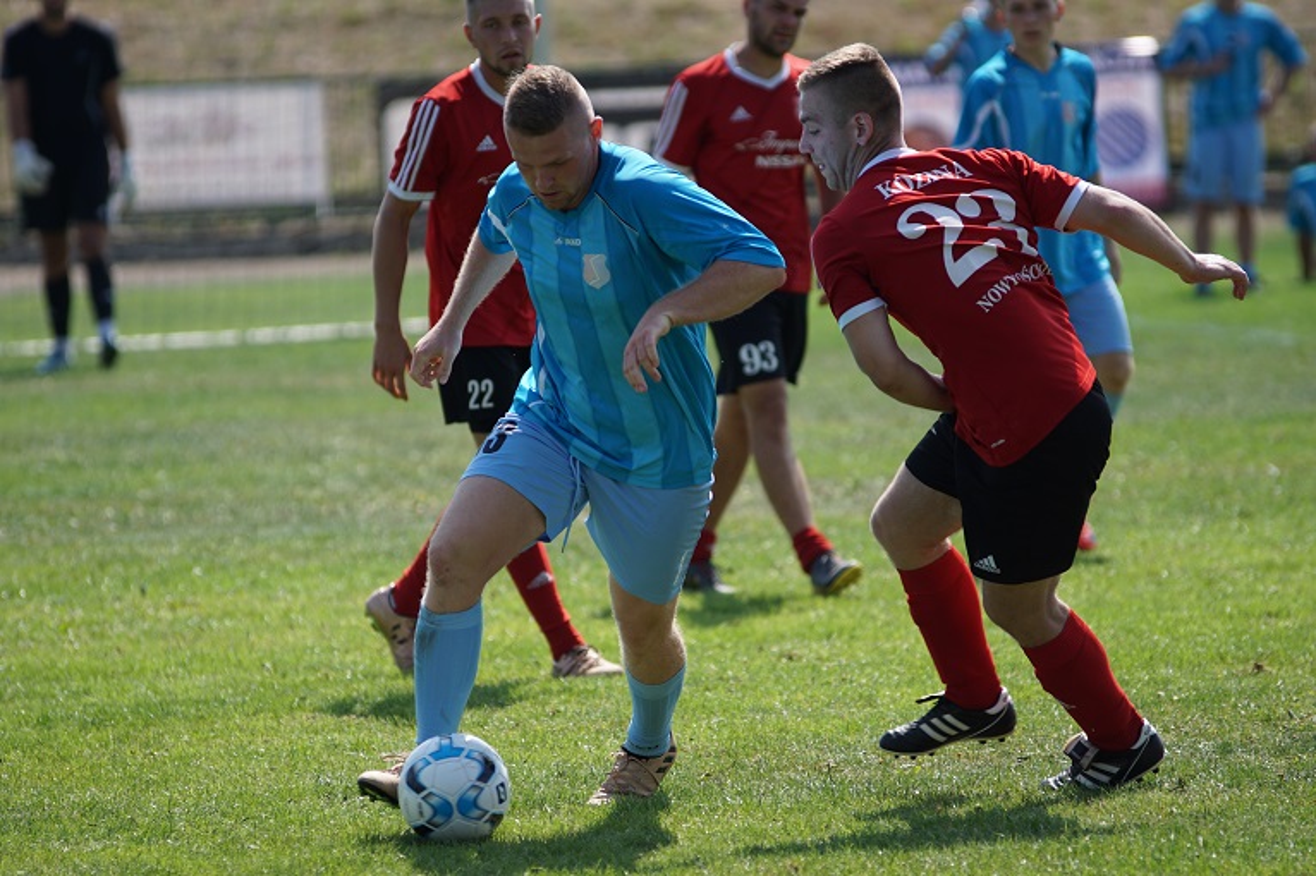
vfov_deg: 4.6
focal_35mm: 300
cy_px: 438
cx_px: 658
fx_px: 10961
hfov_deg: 6.9
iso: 100
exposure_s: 1/1000
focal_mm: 200
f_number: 2.8
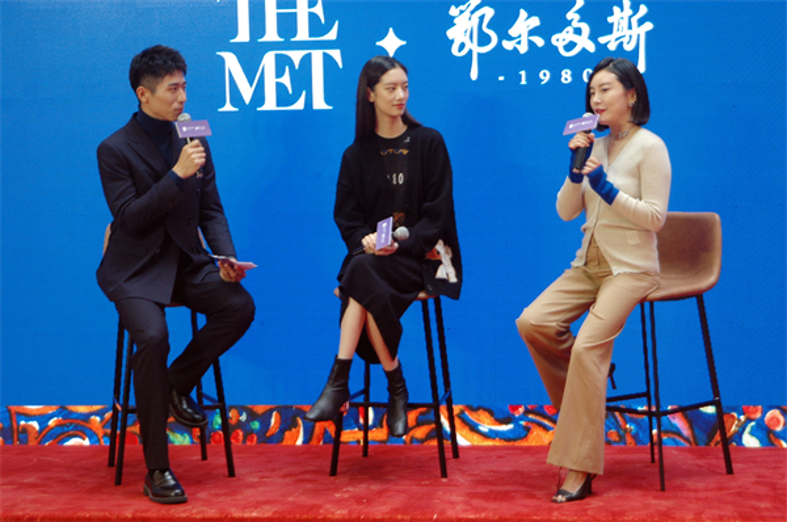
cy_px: 261
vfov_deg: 16.2
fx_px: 1833
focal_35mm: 84
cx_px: 394
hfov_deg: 24.2
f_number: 5
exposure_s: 1/30
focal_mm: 56
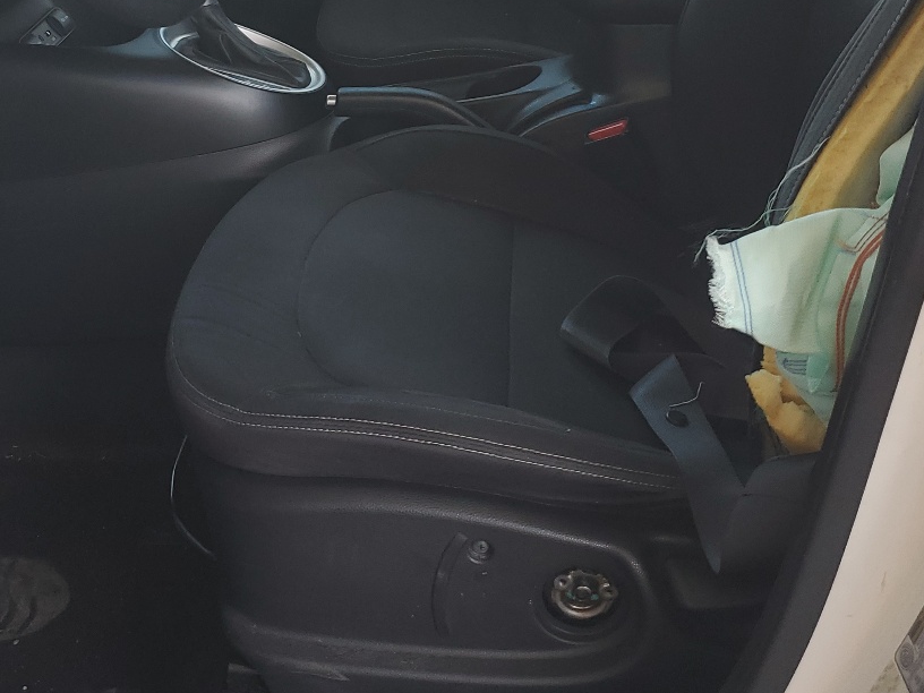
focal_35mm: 51
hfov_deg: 37.4
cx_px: 399
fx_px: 1361
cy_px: 67
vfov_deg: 27.5
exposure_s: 1/145
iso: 50
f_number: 1.5
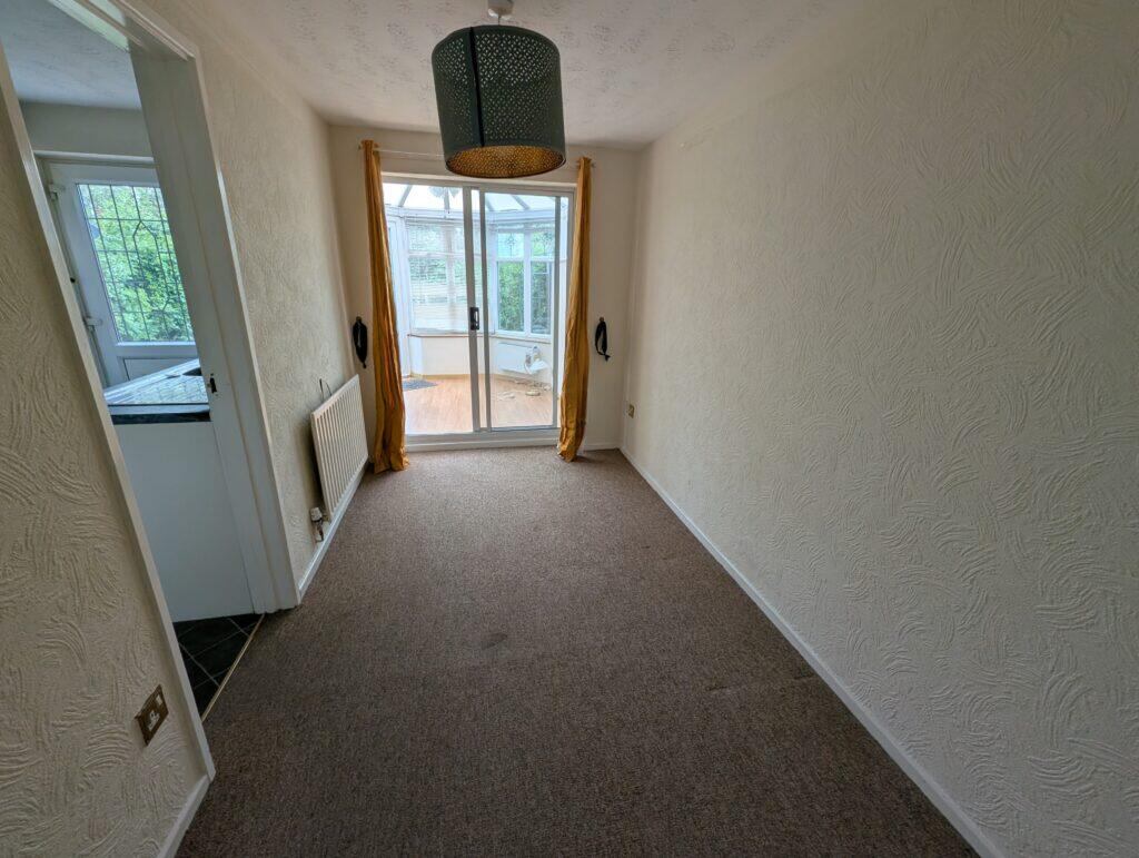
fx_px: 428
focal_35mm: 13
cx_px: 570
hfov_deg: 106.1
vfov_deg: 90.1
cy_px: 429
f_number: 2.2
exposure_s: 1/110
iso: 50
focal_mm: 1.95
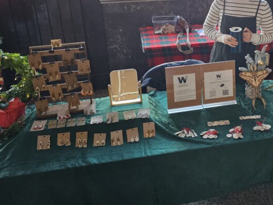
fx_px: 355
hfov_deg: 40.1
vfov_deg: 31.8
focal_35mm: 45
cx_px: 223
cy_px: 60
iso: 160
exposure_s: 1/120
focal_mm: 6.3
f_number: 1.7
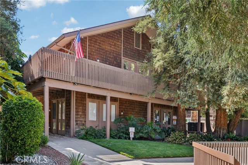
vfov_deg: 49.5
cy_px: 82
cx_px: 124
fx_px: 179
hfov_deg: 69.4
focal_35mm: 26
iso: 100
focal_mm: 26
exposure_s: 1/125
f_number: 8
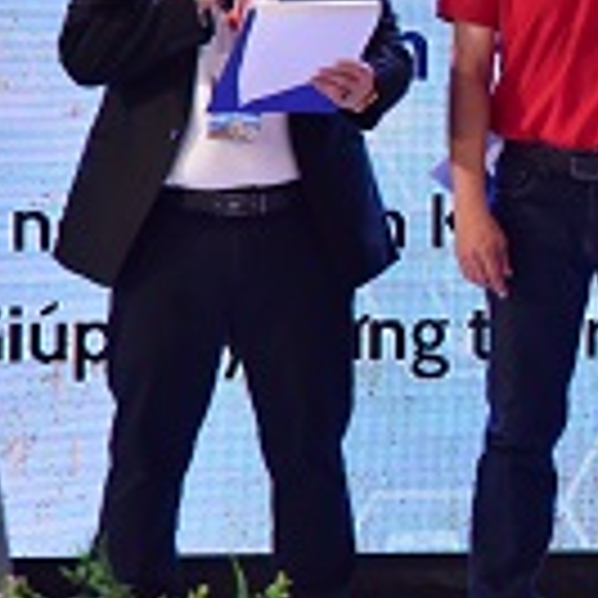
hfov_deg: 4.3
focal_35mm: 402
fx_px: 7857
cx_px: 1151
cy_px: 58
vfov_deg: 4.4
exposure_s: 1/200
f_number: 8
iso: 1600
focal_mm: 105
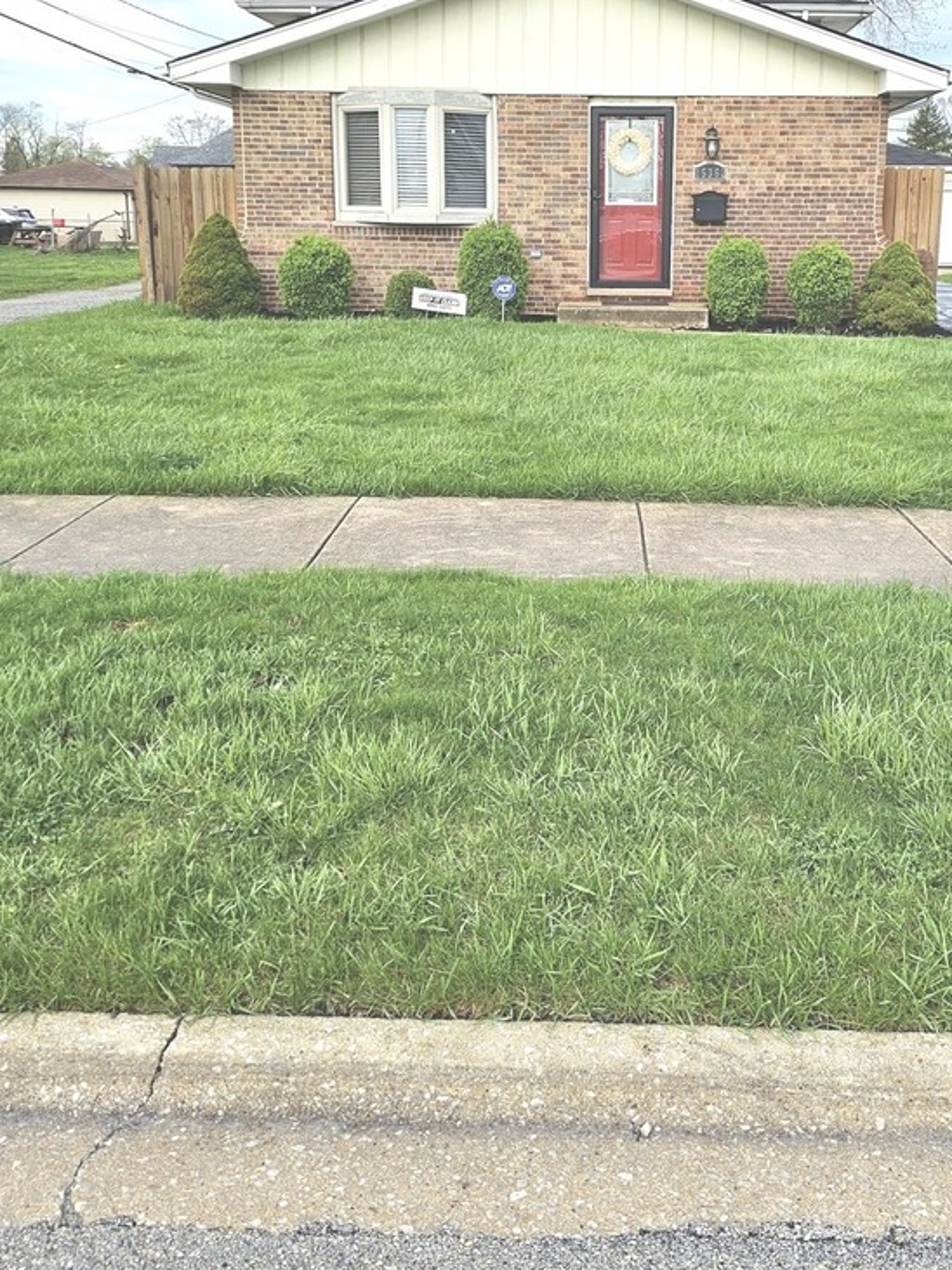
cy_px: 460
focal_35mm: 34
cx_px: 587
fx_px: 1247
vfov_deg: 53.3
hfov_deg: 41.5
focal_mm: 6.3
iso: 10
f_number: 1.7
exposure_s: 1/532
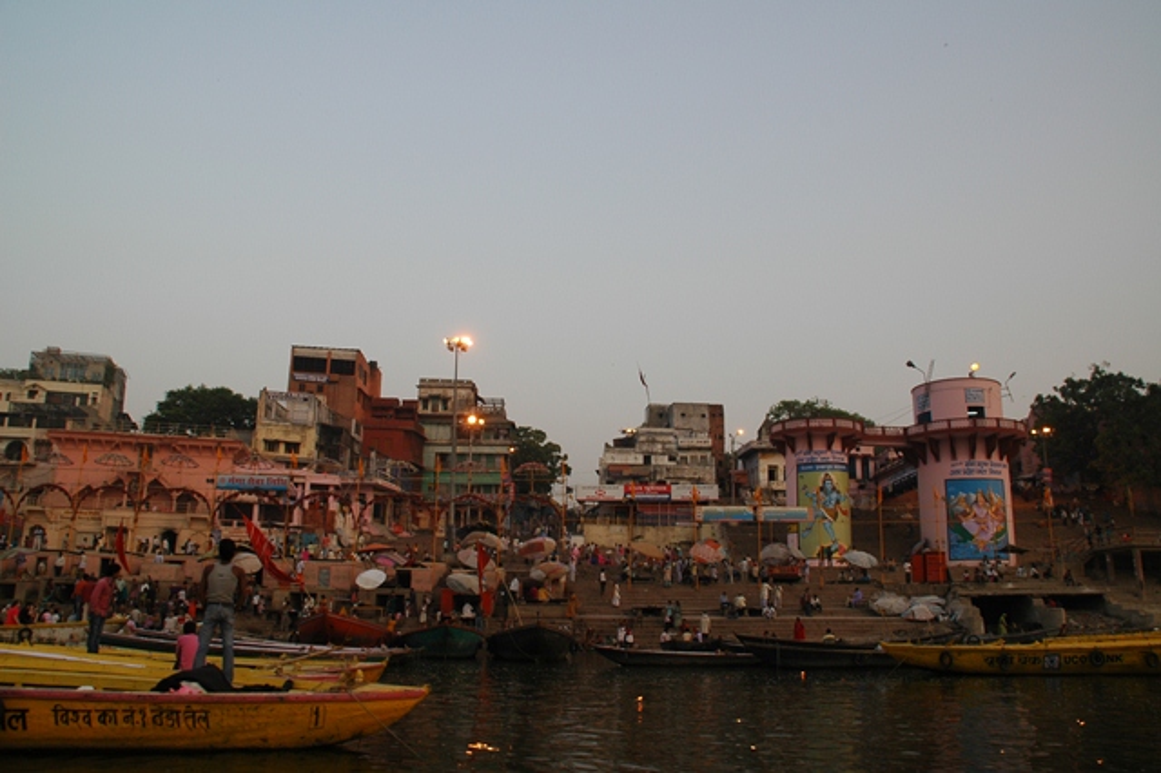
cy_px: 386
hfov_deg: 67.4
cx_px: 580
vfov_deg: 47.9
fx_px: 870
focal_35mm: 27
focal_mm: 18
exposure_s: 1/60
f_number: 6.3
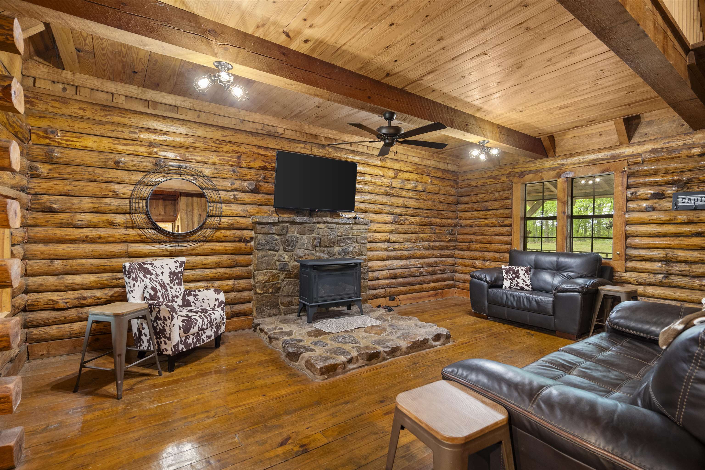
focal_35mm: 16
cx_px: 352
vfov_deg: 73.7
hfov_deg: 96.7
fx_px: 313
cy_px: 235
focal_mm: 16
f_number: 5.6
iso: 1600
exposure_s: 1/4
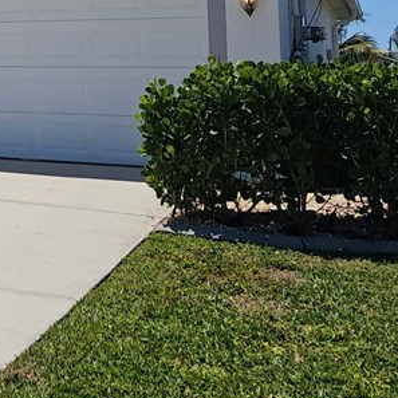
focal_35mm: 70
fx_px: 911
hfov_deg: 19.8
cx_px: -267
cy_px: -23
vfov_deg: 23.4
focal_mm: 6.3
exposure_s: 1/1869
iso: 10
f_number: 1.7
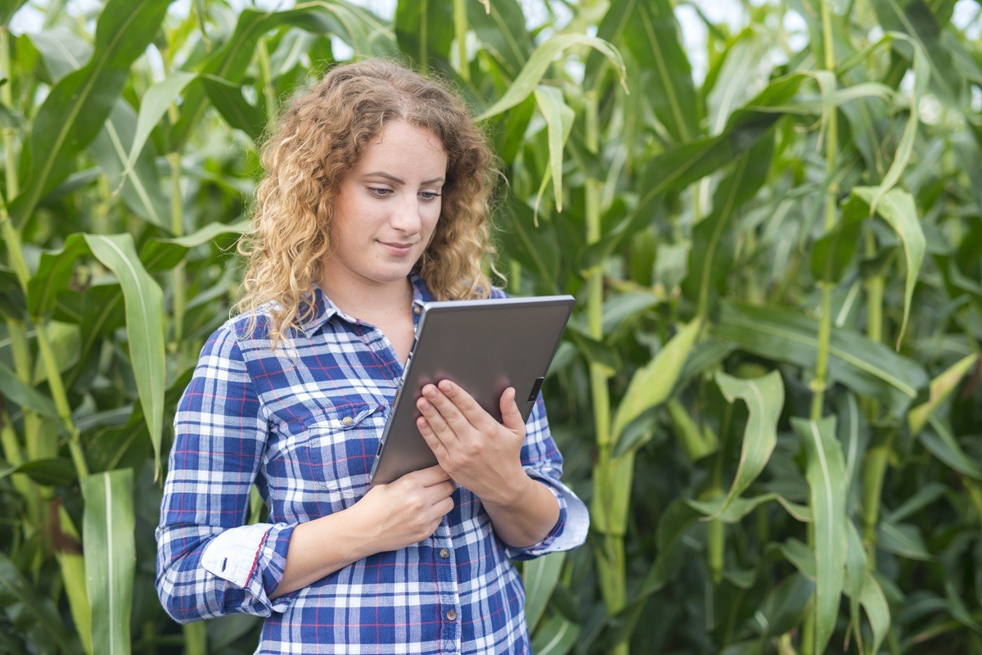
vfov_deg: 27.0
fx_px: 1364
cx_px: 491
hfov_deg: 39.6
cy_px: 328
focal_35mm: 50
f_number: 2.5
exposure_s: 1/640
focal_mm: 50
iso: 250
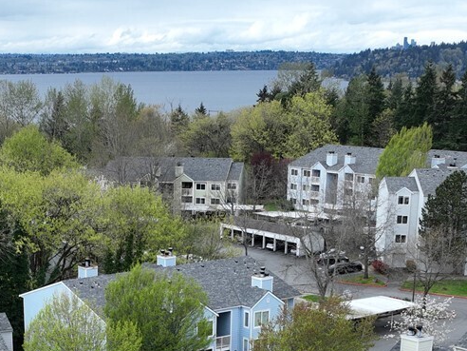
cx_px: 118
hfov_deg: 24.7
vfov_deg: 17.9
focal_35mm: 78
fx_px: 1052
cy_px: 431
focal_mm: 12.29
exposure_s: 1/1000
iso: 120
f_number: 2.8
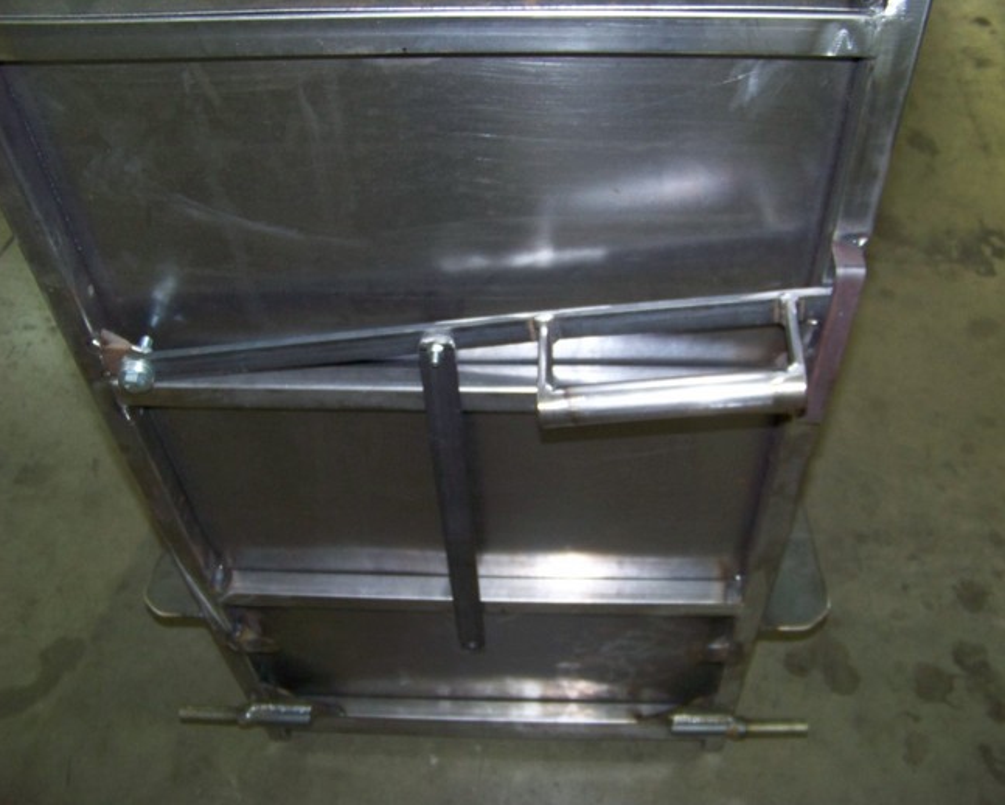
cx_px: 531
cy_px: 405
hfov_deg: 47.9
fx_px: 1131
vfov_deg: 39.2
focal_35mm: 38
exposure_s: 1/30
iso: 200
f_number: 2.8
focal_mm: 5.85
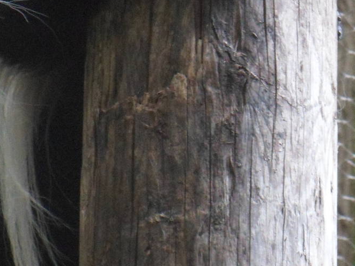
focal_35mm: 486
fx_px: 4982
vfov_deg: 3.1
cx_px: 281
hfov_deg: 4.1
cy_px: 18
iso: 480
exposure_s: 1/30
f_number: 5.6
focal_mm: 36.2
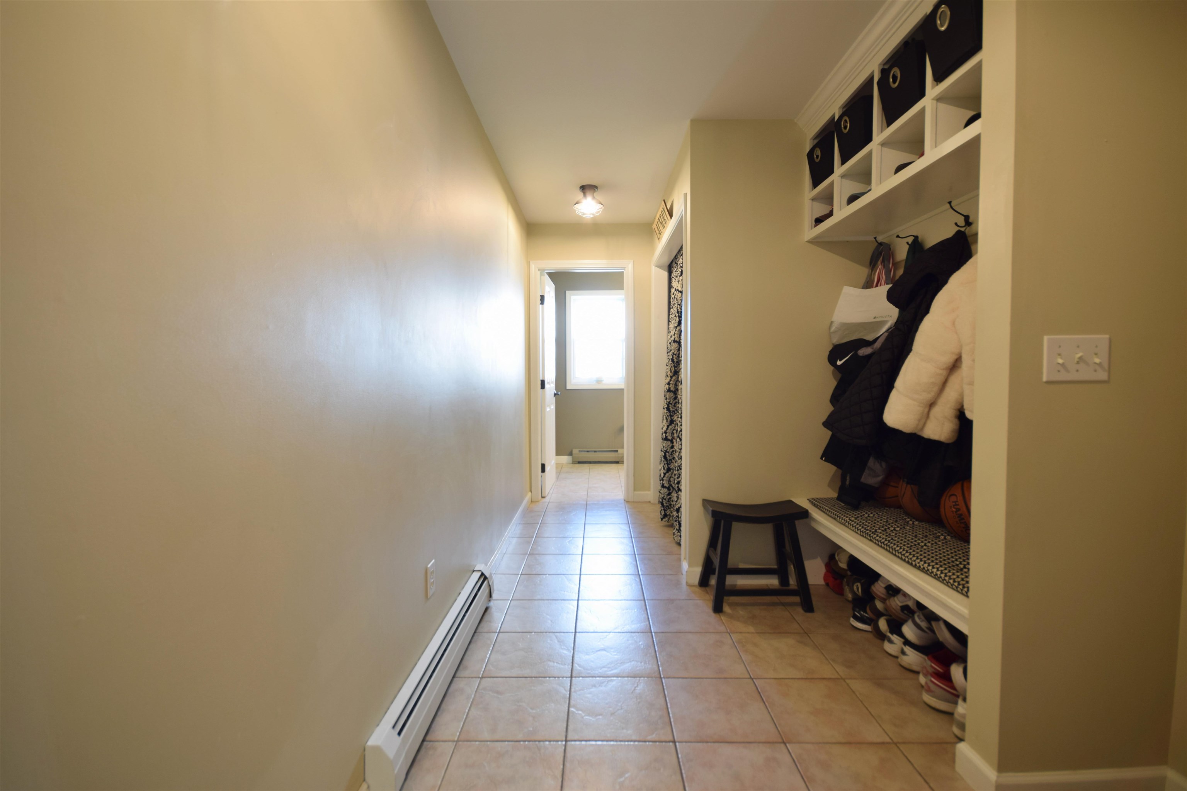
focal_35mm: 15
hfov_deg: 100.4
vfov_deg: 77.3
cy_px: 396
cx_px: 594
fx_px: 495
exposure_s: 1/3
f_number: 6.3
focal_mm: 10
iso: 200
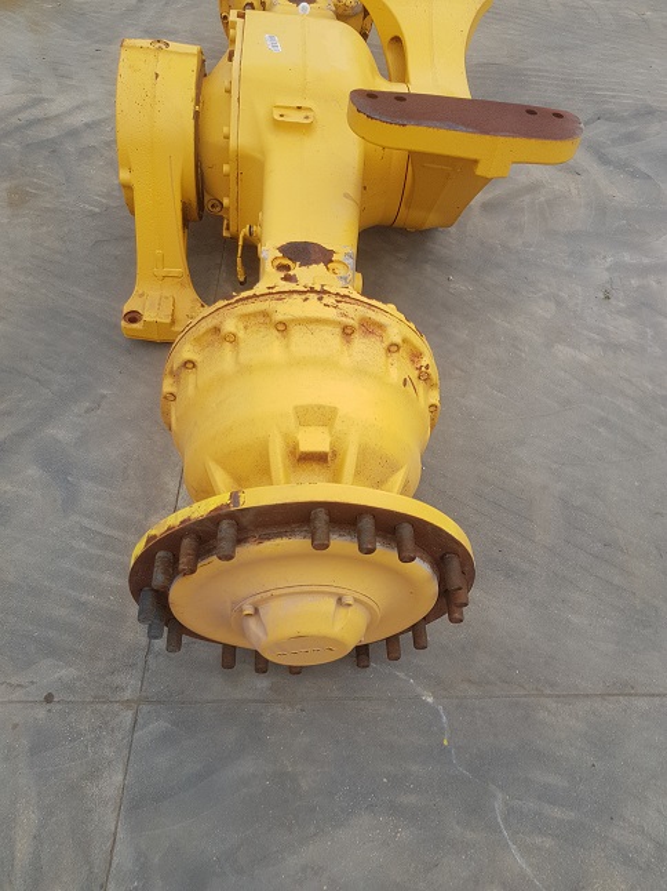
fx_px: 668
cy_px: 446
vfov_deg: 67.3
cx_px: 334
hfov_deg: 53.0
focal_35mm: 26
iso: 40
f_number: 1.7
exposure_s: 1/1408
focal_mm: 4.2
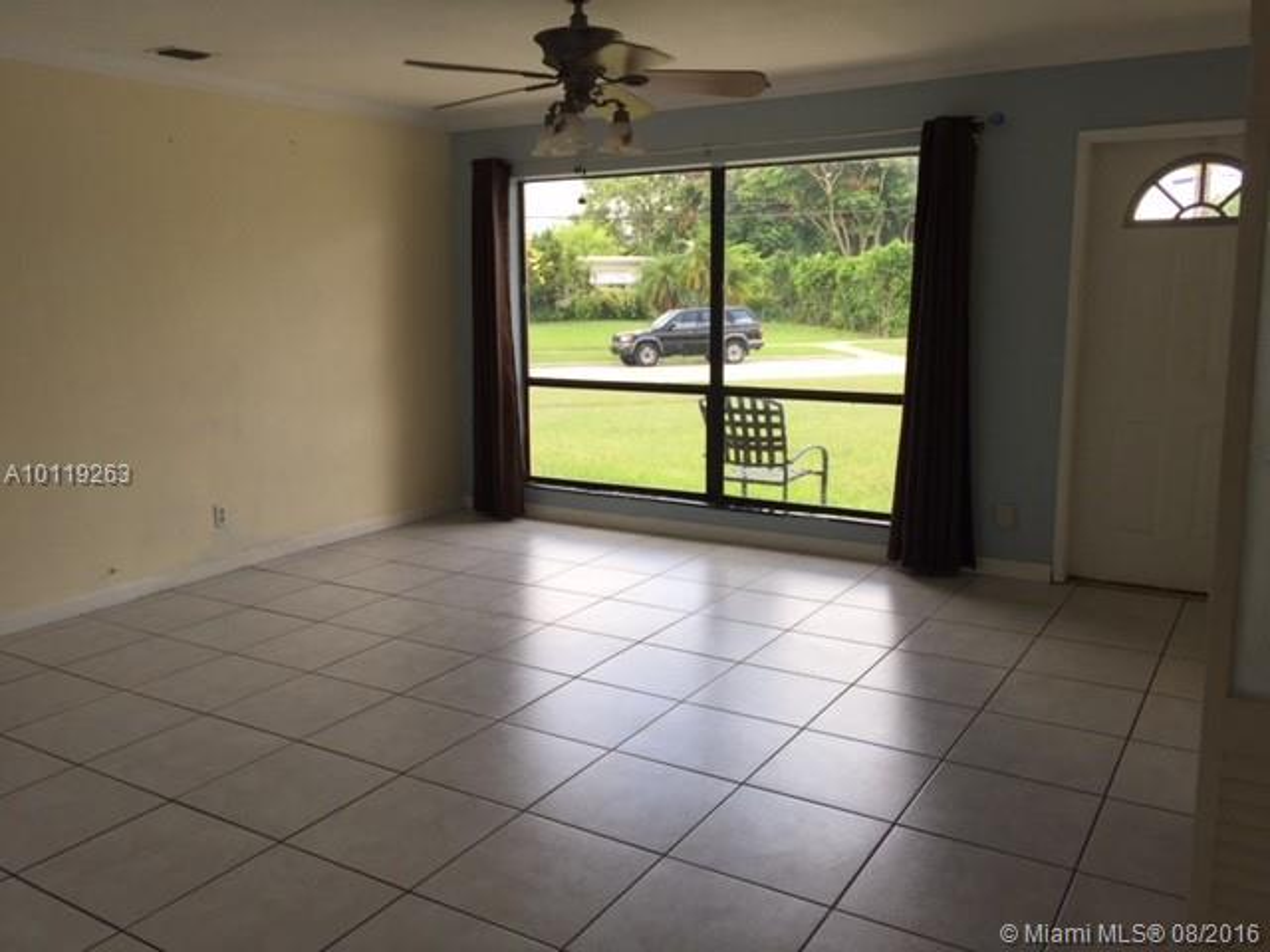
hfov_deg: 61.7
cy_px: 476
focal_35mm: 29
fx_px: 1064
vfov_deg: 48.2
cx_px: 635
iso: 32
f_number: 2.2
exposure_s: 1/169
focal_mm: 4.15
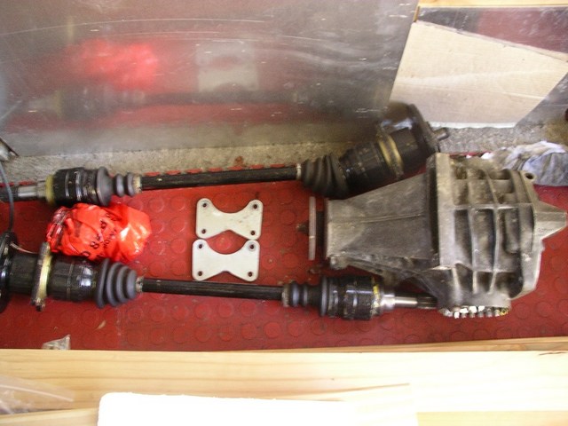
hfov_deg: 50.1
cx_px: 284
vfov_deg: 38.7
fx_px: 607
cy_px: 213
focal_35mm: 37
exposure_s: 1/15
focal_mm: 7.8
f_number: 2.8
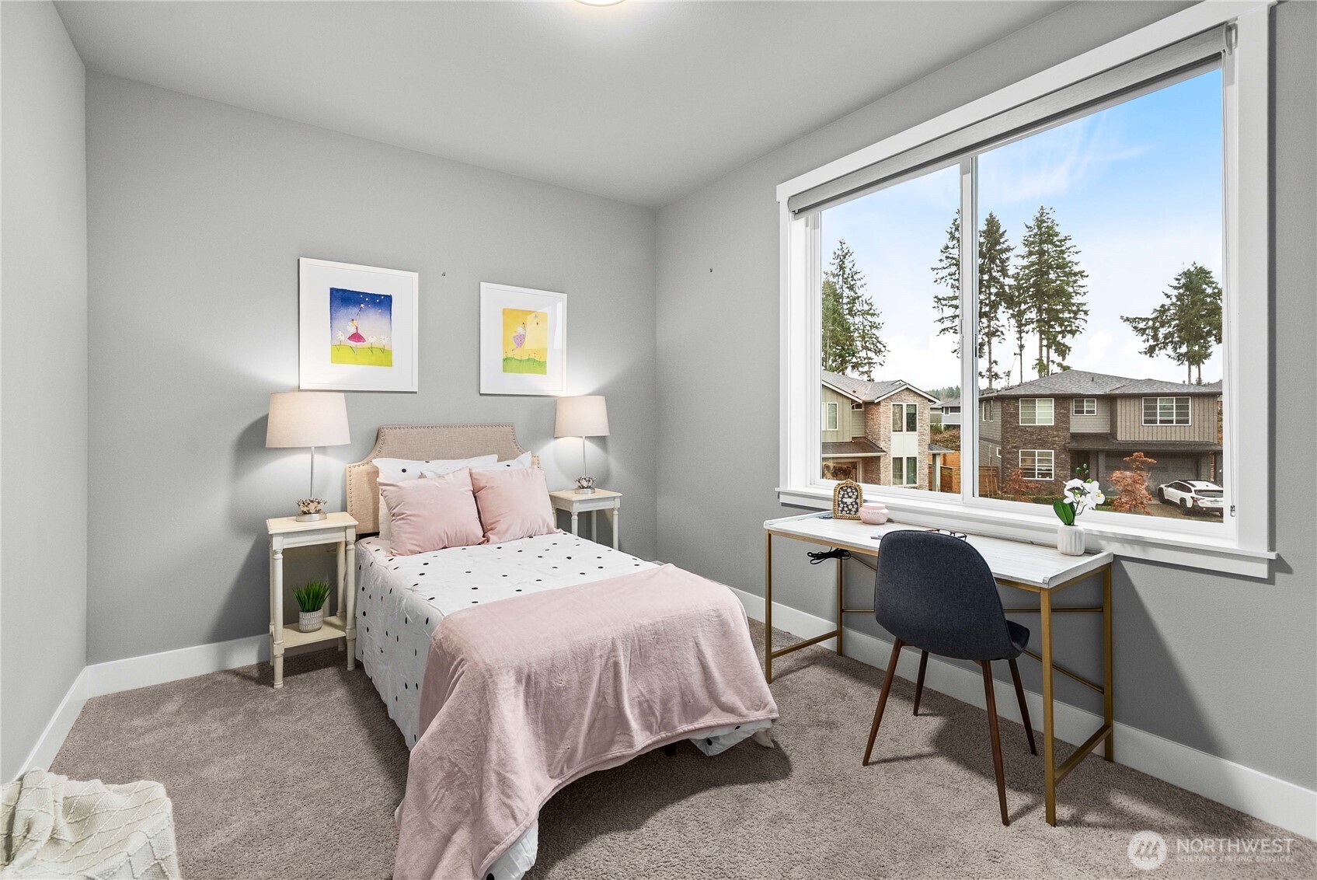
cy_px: 440
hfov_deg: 100.4
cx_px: 658
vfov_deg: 77.4
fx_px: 549
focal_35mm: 15
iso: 1000
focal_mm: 15
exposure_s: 1/5
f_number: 7.1
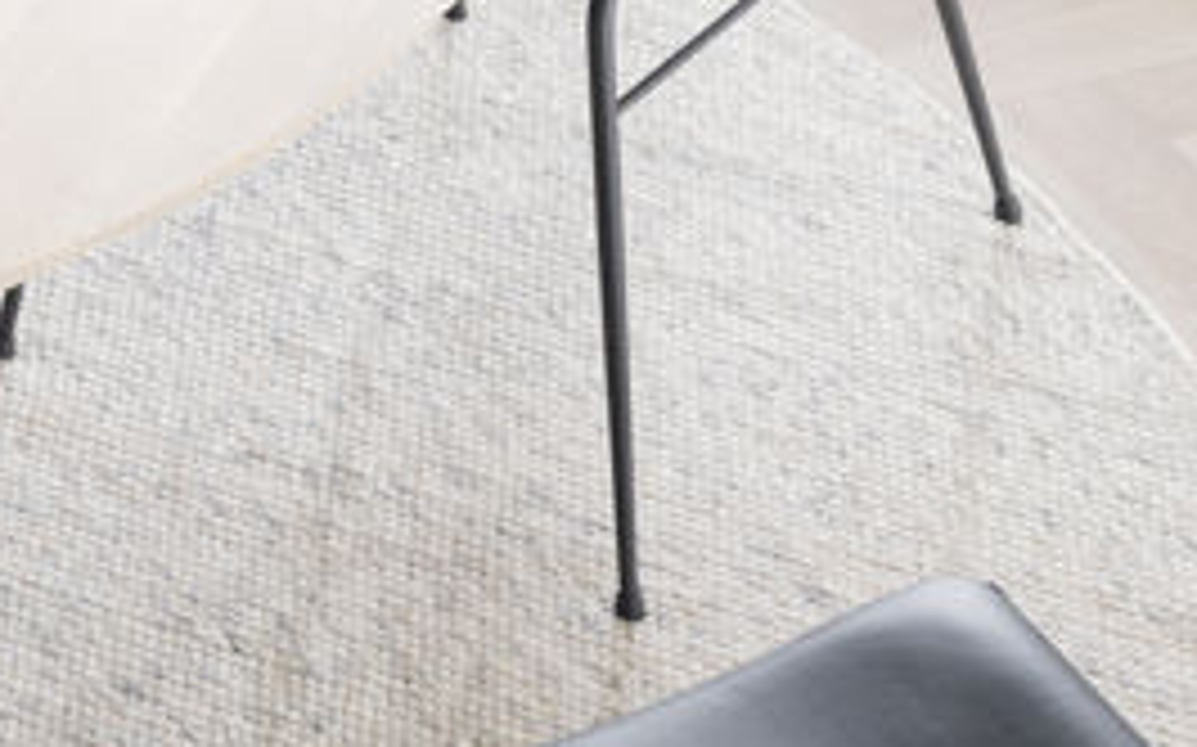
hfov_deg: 12.6
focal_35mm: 165
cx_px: 124
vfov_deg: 7.9
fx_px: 5380
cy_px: 99
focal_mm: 45
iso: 100
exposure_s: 2.5
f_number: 5.6
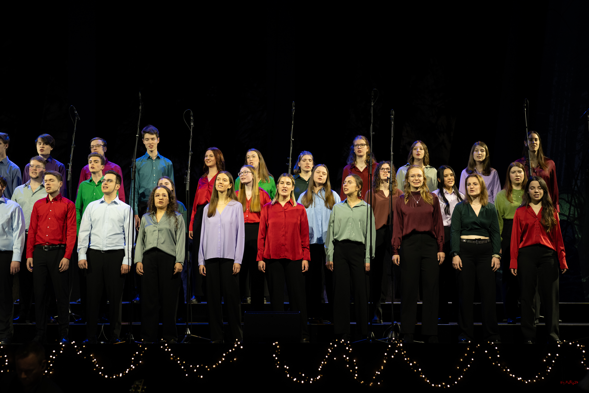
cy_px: 196
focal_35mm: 85
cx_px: 294
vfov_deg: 16.1
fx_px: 1391
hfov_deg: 23.9
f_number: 3.2
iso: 1000
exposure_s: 1/250
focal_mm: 85
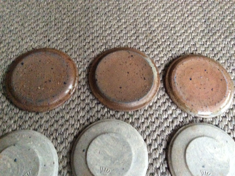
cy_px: 88
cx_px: 118
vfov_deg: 44.1
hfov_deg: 56.9
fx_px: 217
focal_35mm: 32
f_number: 2.4
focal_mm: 3.3
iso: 640
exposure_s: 1/17
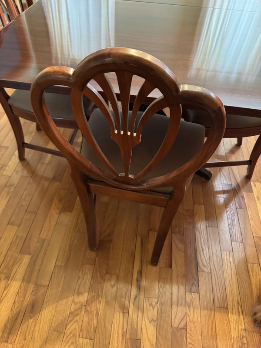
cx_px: 130
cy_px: 174
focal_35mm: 24
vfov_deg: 71.6
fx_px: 241
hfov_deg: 56.8
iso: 1000
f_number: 1.78
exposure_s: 1/40
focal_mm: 6.76
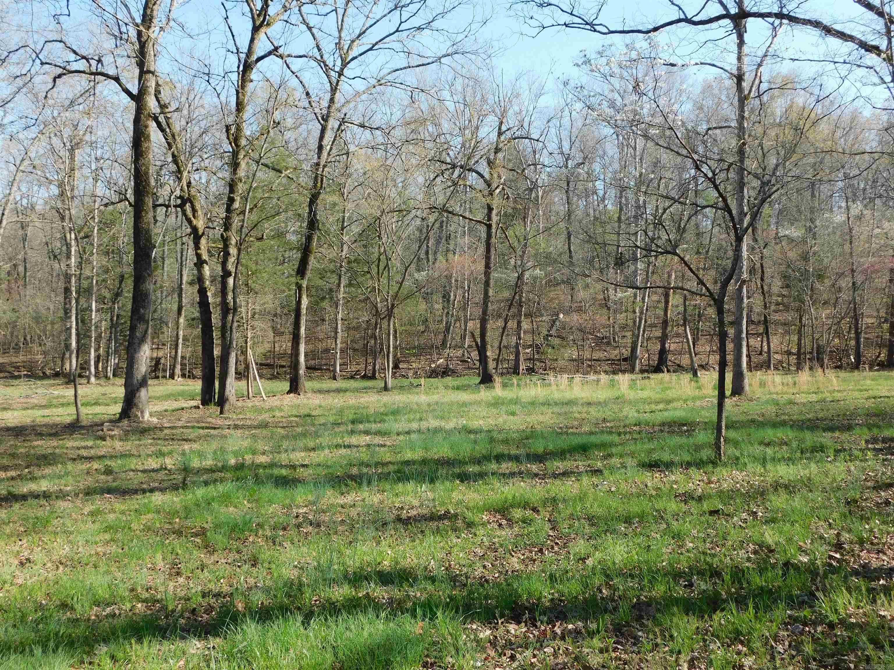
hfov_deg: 51.4
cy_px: 335
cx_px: 447
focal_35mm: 36
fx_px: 930
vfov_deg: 39.7
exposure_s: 1/500
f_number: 3.5
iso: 125
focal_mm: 6.3
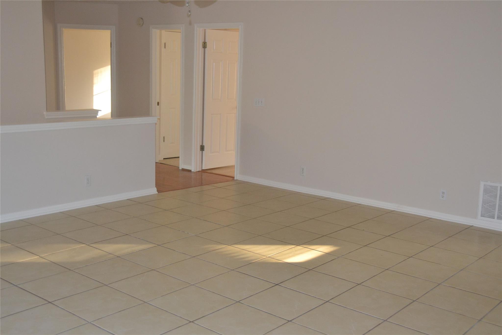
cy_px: 168
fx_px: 565
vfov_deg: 33.0
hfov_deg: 47.9
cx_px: 251
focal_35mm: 40
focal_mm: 27
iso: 1250
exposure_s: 1/60
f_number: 4
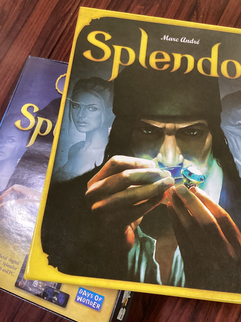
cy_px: 168
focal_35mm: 36
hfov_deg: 39.6
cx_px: 136
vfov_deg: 51.3
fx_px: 334
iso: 320
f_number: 2.4
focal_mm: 3.3
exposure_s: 1/40
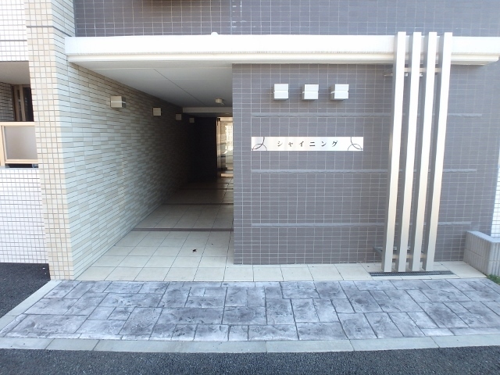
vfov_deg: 63.4
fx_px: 303
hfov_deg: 79.0
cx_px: 250
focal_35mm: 21
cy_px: 188
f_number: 3.5
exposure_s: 1/80
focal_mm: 3.7
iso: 125
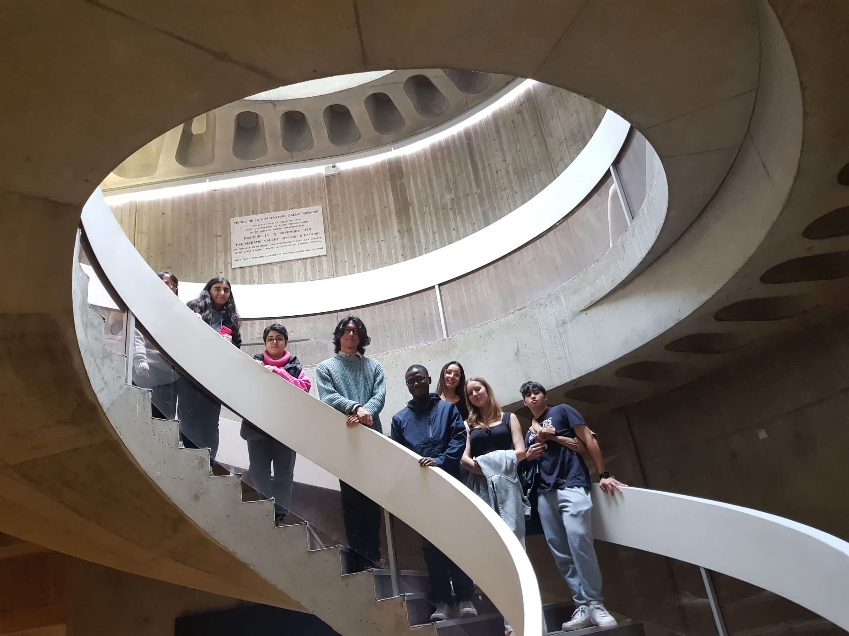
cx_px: 424
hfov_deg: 67.3
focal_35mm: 26
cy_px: 318
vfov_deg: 53.1
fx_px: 638
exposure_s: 1/20
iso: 200
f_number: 1.7
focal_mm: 4.3
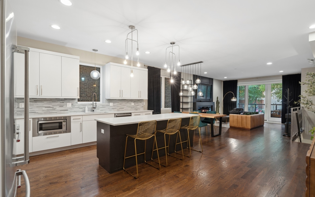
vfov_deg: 68.0
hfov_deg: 94.4
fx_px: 146
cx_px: 160
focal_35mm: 17
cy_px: 102
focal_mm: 16
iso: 320
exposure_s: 1/6
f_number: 7.1
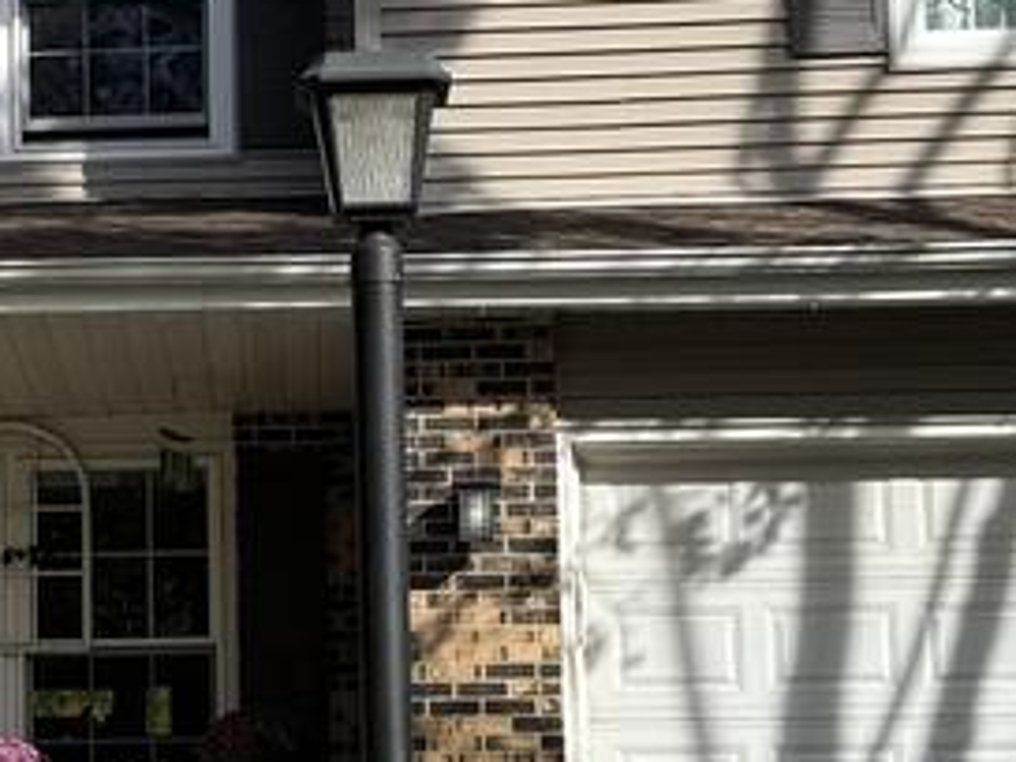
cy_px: 497
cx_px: 82
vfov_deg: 11.7
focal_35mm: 127
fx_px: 3728
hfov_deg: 15.3
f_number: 1.78
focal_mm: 6.76
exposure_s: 1/2959
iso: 80
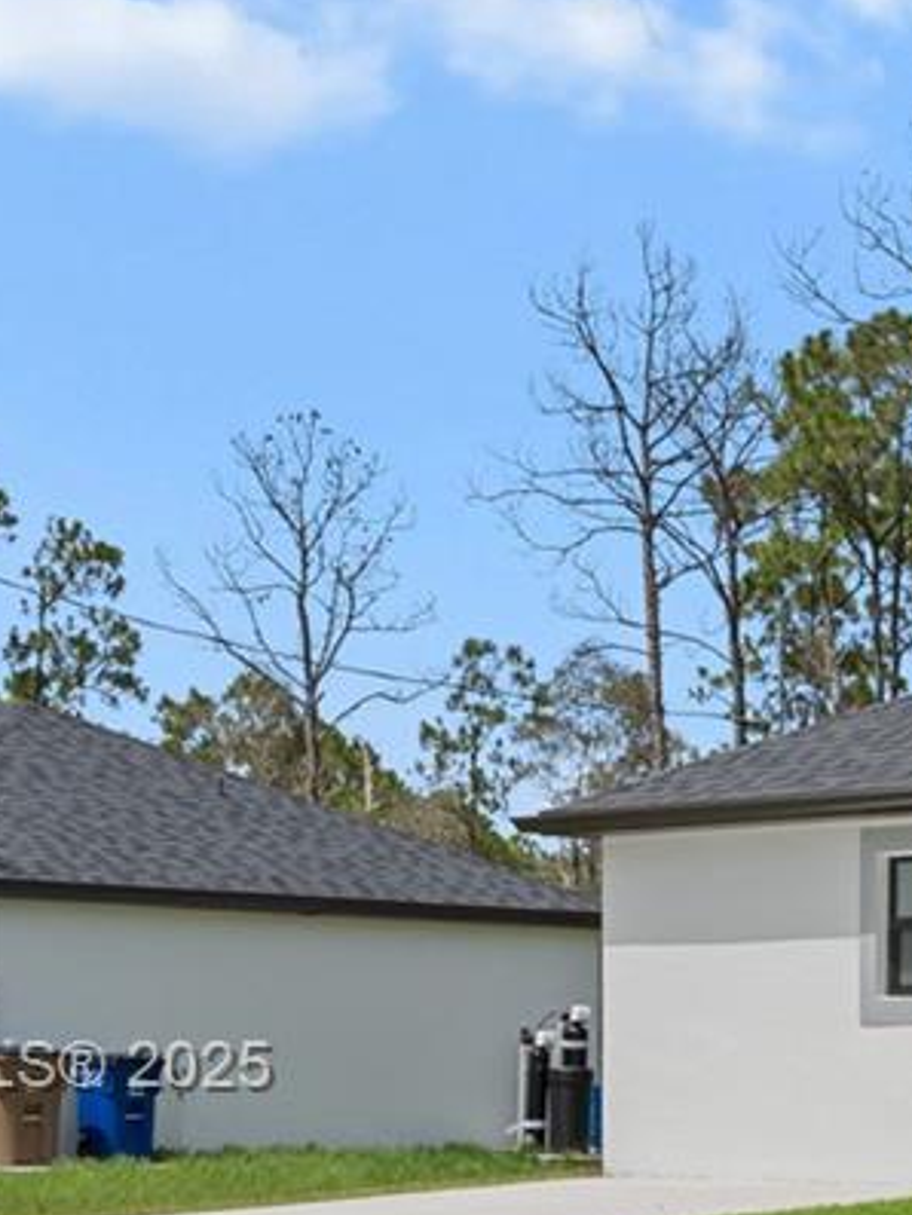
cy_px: 1071
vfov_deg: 20.7
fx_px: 3265
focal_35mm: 93
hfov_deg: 13.8
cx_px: 1741
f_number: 10
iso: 100
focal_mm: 24
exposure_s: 1/60
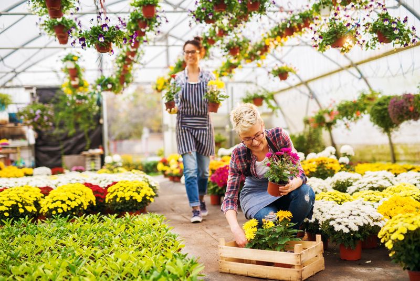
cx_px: 210
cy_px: 140
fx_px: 584
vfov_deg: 27.0
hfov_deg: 39.6
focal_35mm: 50
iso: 320
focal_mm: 50
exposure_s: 1/800
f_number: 2
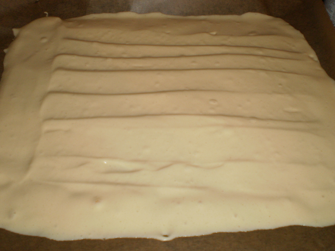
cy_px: 126
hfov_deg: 51.4
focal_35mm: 36
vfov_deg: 39.7
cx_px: 168
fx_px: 348
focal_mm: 6.3
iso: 125
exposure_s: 1/30
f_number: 3.1
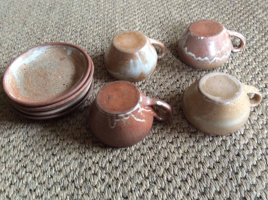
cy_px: 99
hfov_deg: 55.4
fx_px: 255
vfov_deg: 42.8
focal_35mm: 33
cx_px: 138
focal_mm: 3.3
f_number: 2.4
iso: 250
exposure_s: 1/20
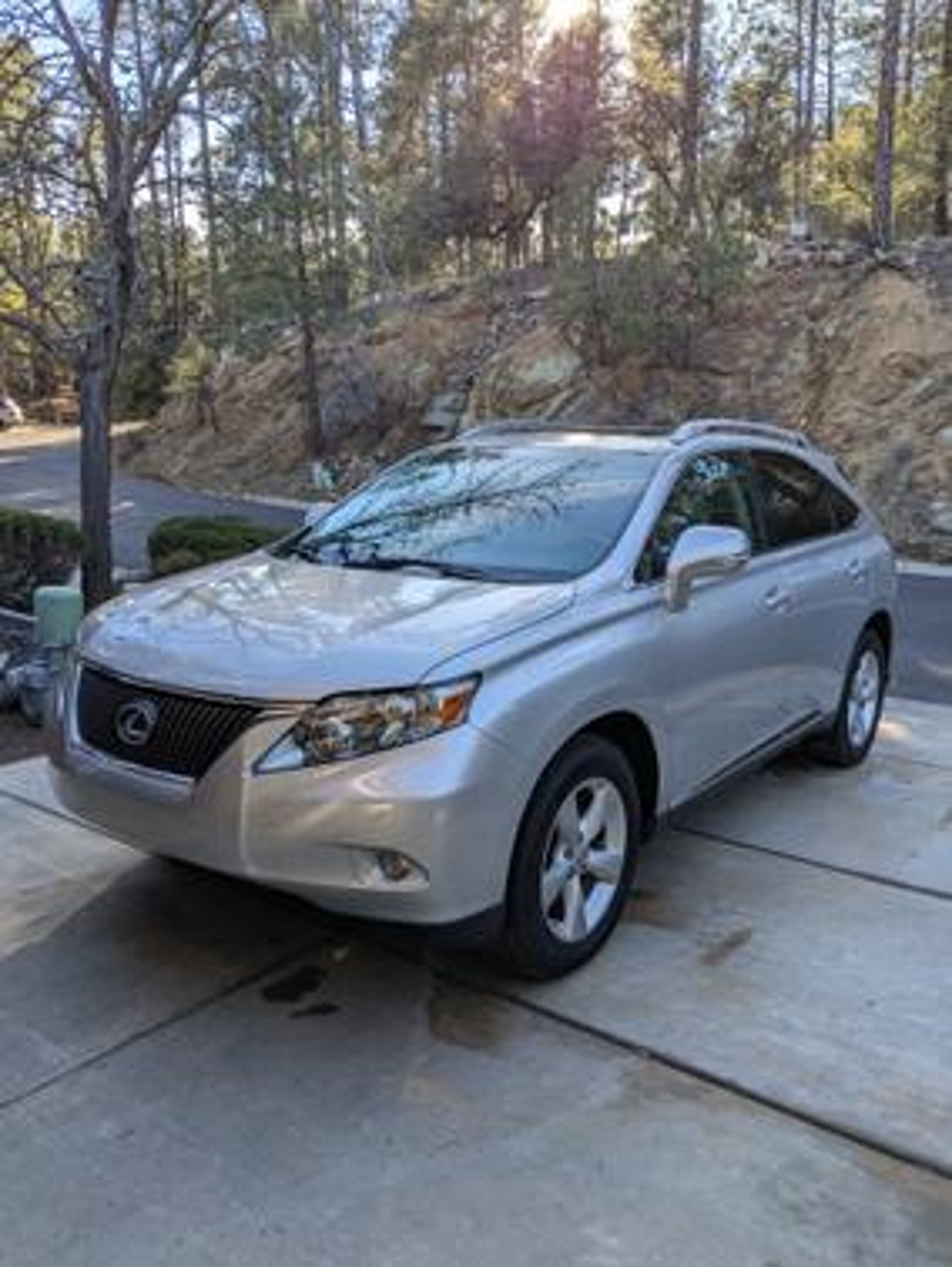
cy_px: 634
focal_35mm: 27
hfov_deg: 51.4
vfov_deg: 65.3
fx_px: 989
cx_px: 476
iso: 49
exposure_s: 1/935
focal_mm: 4.38
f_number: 1.73
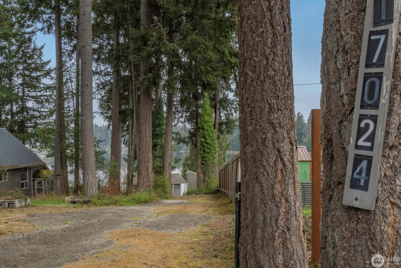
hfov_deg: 61.9
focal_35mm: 30
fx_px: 334
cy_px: 122
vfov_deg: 43.6
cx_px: 212
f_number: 13
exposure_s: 1/100
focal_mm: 18
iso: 500
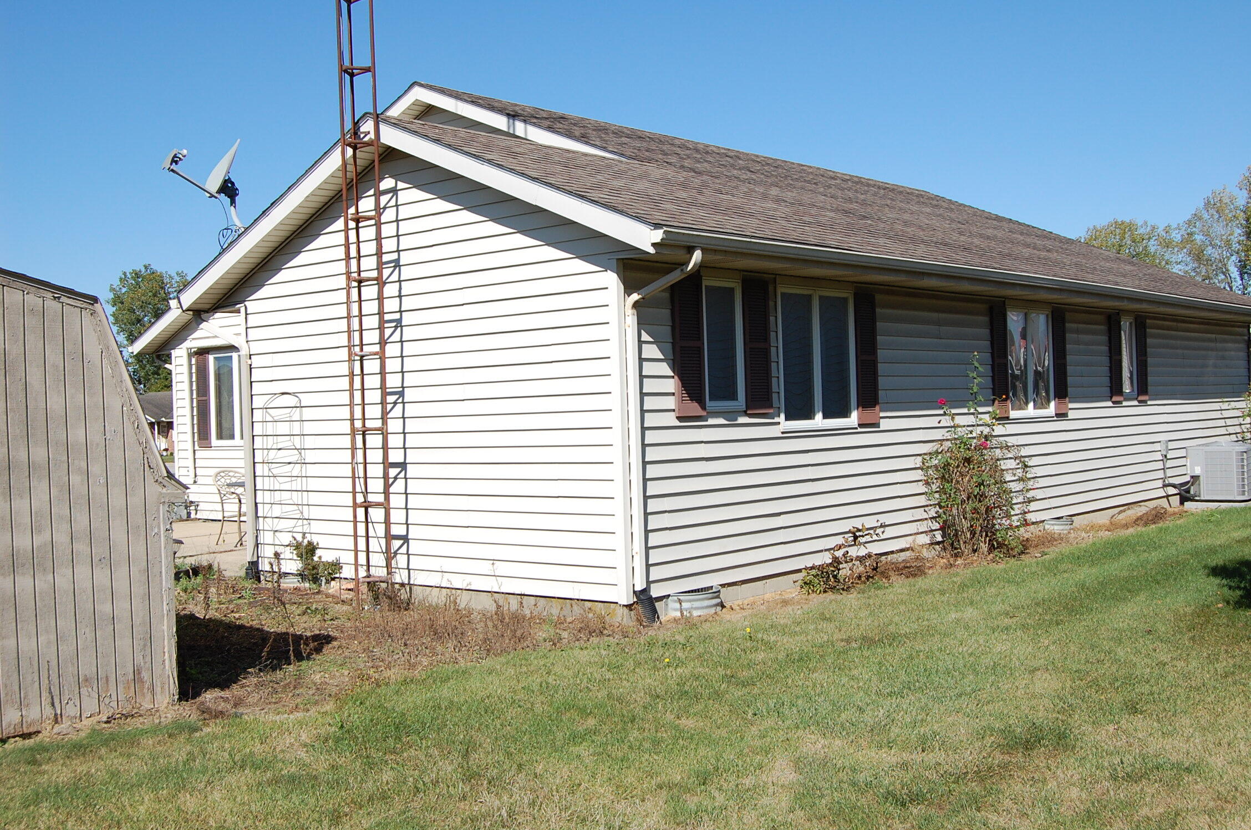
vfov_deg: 34.1
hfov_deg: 49.6
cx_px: 626
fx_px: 1353
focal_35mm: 39
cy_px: 415
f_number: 10
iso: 200
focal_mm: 26
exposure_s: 1/400
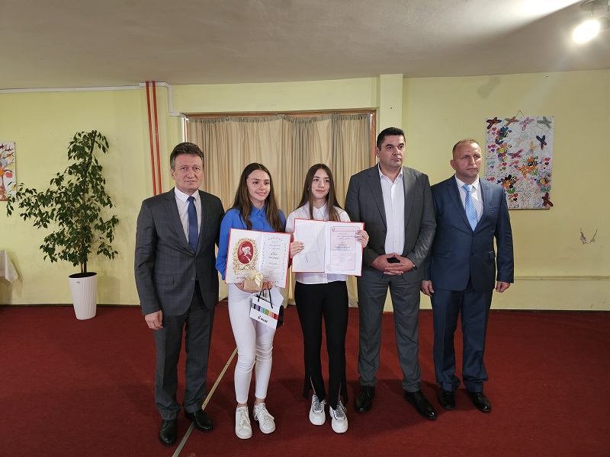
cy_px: 228
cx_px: 305
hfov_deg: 73.9
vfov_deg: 58.9
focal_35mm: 23
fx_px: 405
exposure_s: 1/25
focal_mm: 6.3
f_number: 1.7
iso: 500
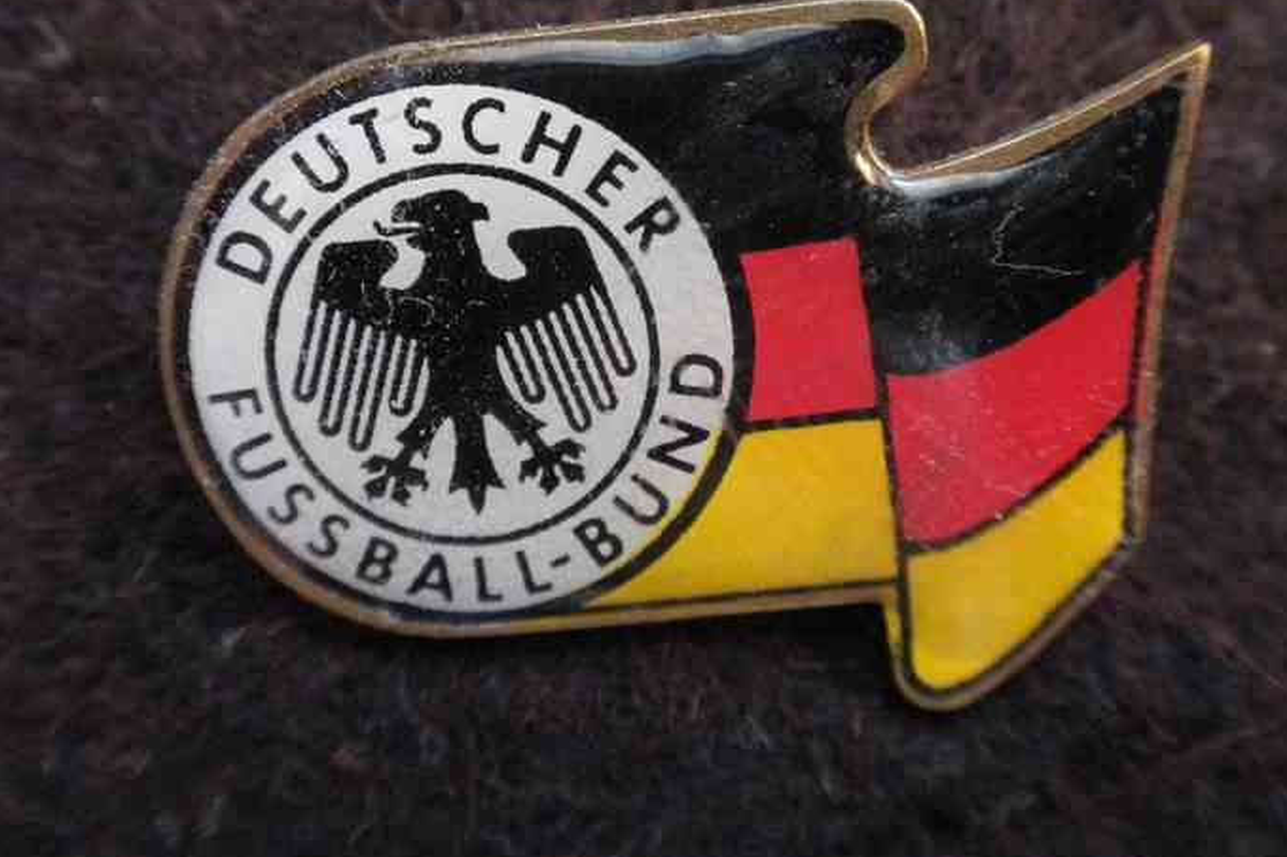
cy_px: 375
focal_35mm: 55
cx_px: 648
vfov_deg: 24.6
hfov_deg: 36.3
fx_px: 1965
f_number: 4.3
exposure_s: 1/59.7
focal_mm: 9.1
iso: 800
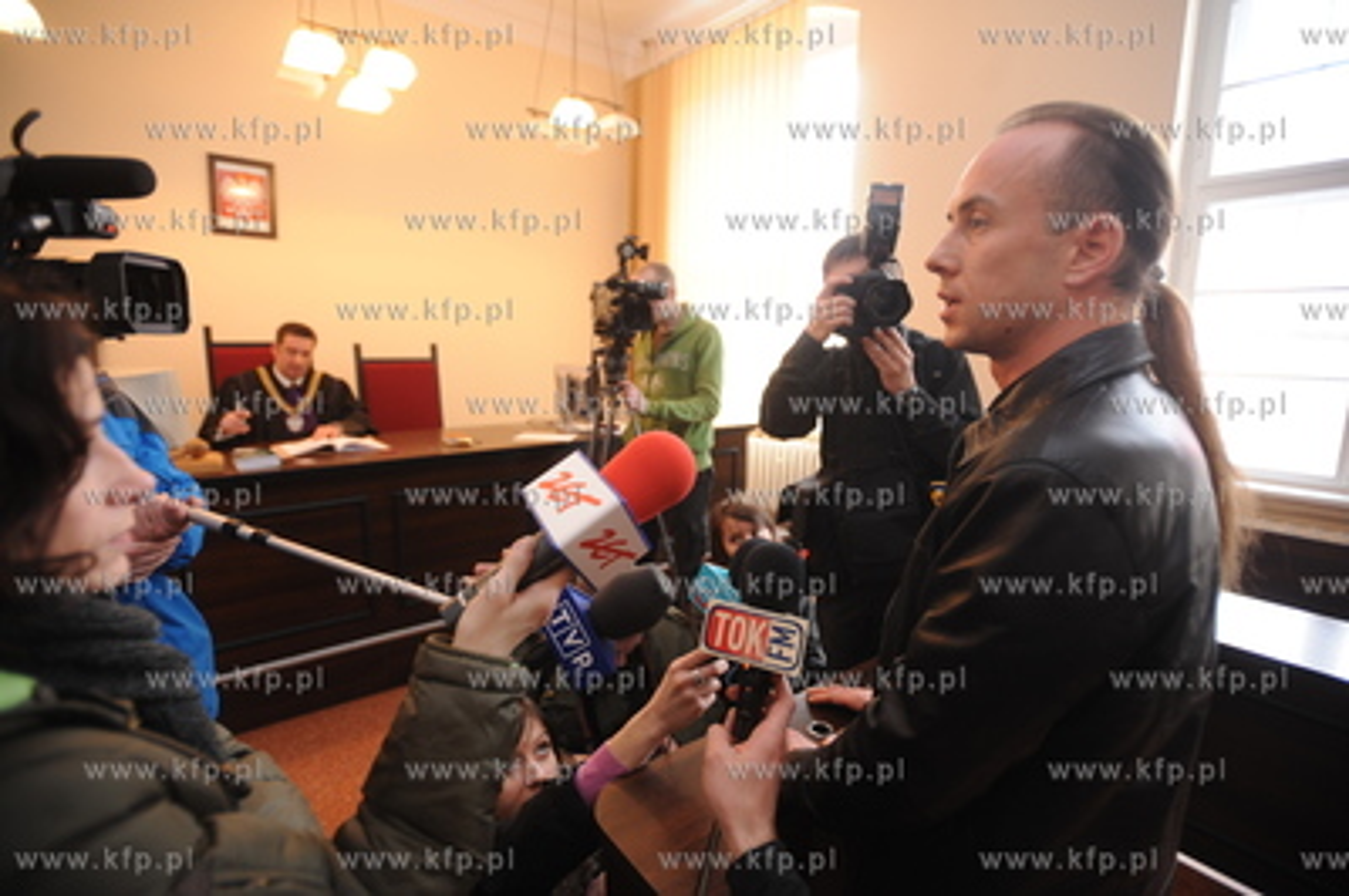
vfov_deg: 70.3
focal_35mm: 17
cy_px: 448
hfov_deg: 93.3
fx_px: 636
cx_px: 674
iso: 800
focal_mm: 17
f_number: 2.8
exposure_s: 1/60
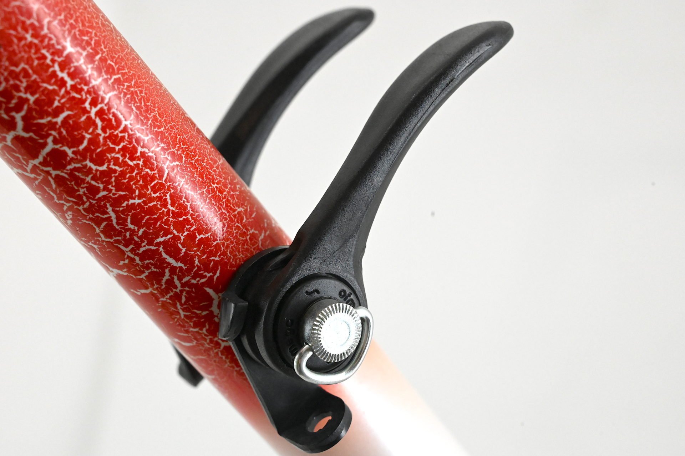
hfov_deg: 28.9
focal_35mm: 70
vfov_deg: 19.4
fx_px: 1332
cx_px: 342
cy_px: 228
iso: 9000
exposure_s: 1/640
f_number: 13
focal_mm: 70
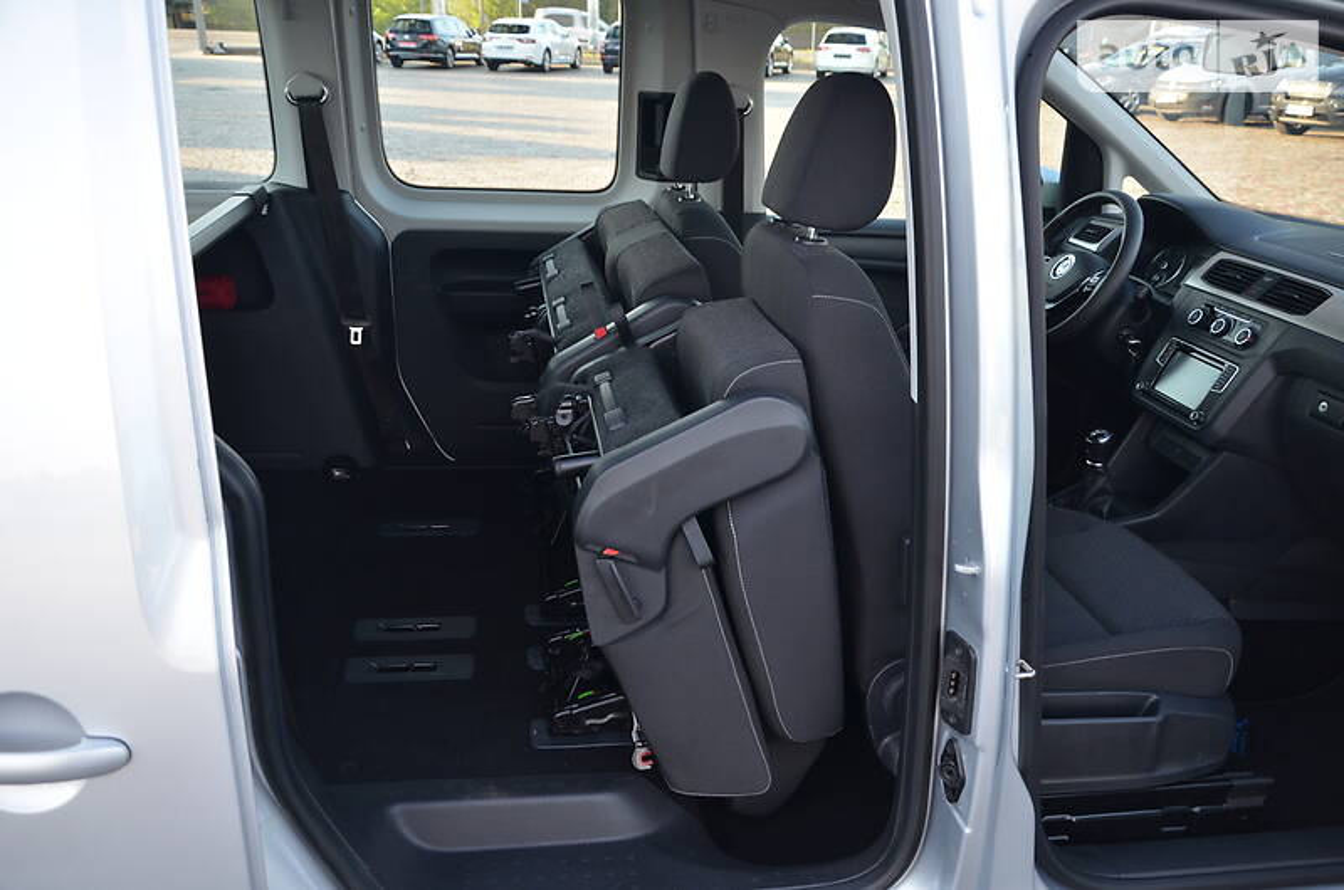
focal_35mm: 27
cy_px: 445
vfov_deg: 47.7
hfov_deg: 67.5
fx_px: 1006
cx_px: 672
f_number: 4
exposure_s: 1/60
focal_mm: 18
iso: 400
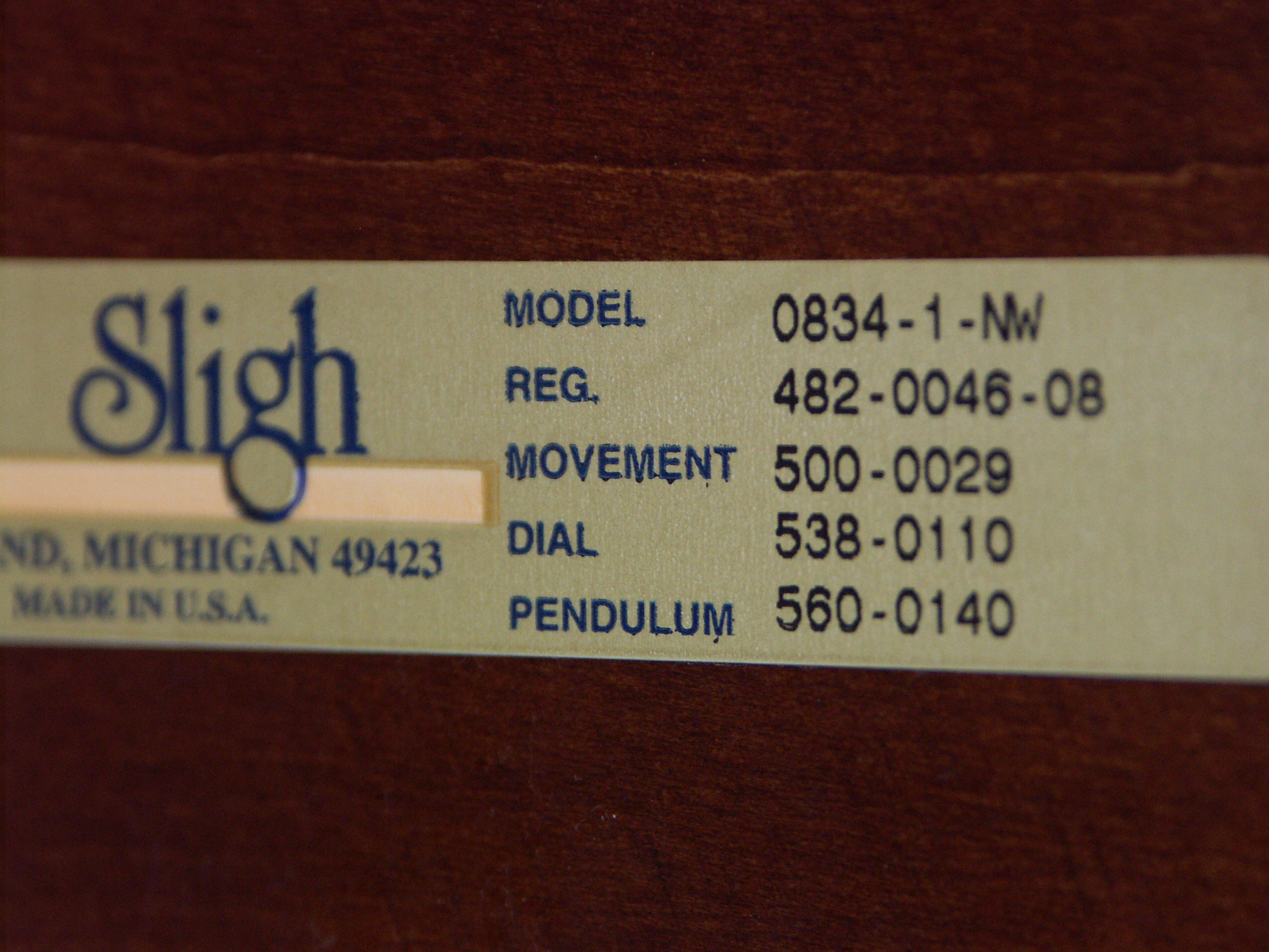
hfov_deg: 9.9
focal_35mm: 200
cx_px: 634
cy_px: 476
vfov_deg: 7.4
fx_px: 7332
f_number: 3.5
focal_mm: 50.8
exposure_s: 1/40
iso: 200
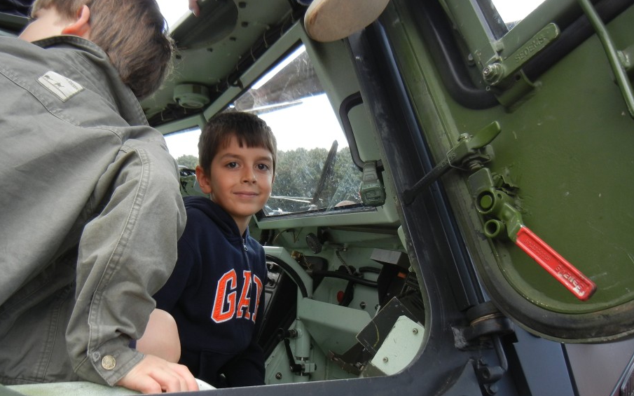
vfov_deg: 35.1
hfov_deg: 53.9
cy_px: 254
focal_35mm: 36
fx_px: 622
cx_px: 278
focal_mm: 5.4
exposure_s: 1/286
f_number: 3.5
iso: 160
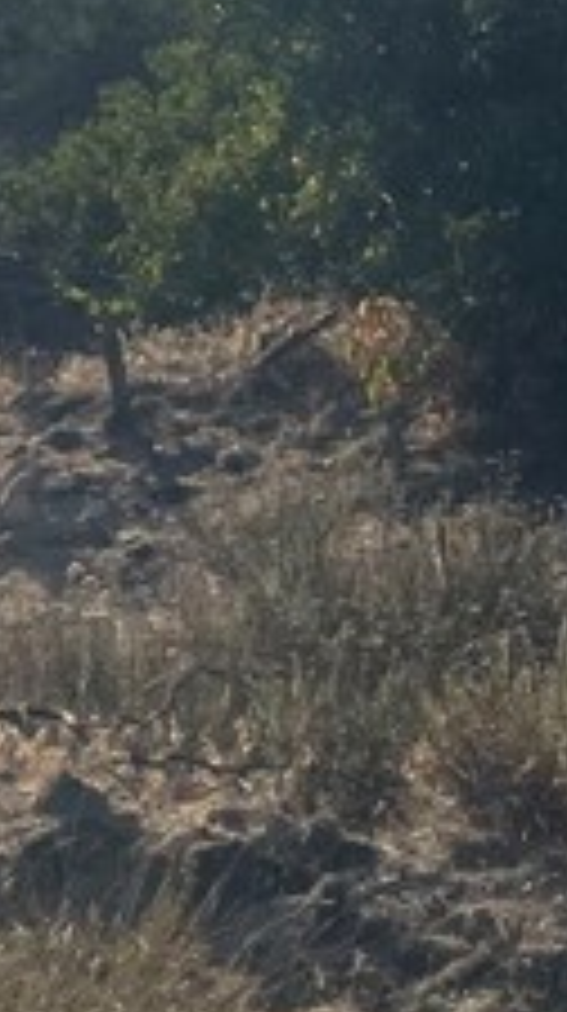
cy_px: -378
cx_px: 522
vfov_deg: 15.7
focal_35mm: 129
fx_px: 3460
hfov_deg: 9.3
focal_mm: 4.2
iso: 32
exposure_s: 1/9091
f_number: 1.6
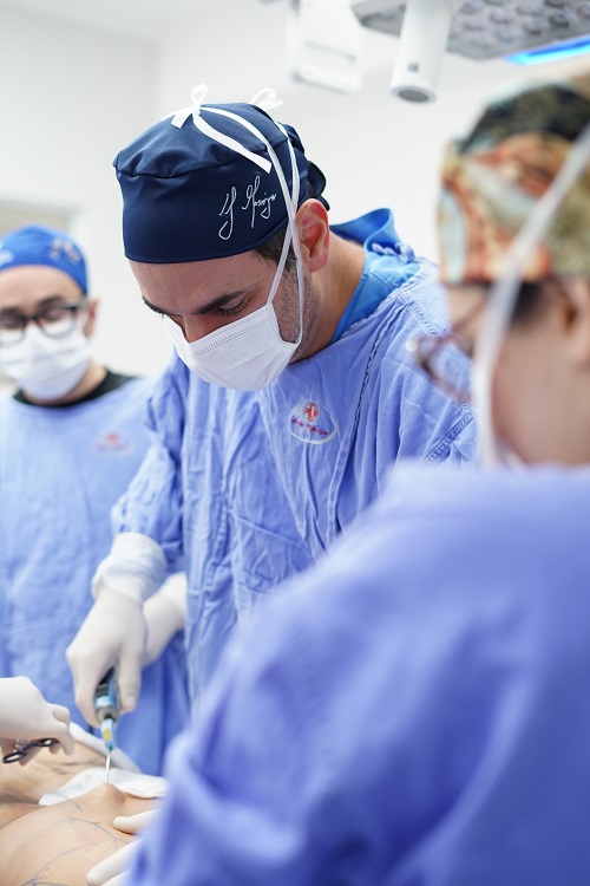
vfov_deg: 39.6
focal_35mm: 50
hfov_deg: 27.0
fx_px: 1229
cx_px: 295
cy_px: 443
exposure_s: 1/125
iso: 800
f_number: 2.5
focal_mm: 50
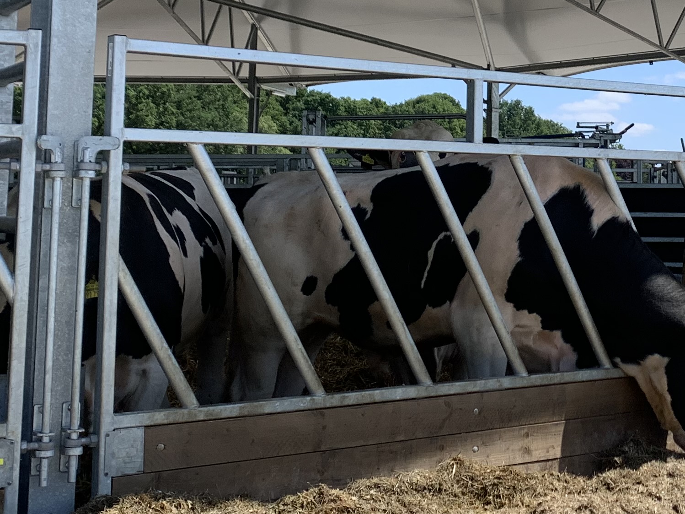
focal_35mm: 70
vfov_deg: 20.6
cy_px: 68
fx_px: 1385
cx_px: 629
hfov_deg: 26.7
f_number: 1.8
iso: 25
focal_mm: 4.25
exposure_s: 1/1718
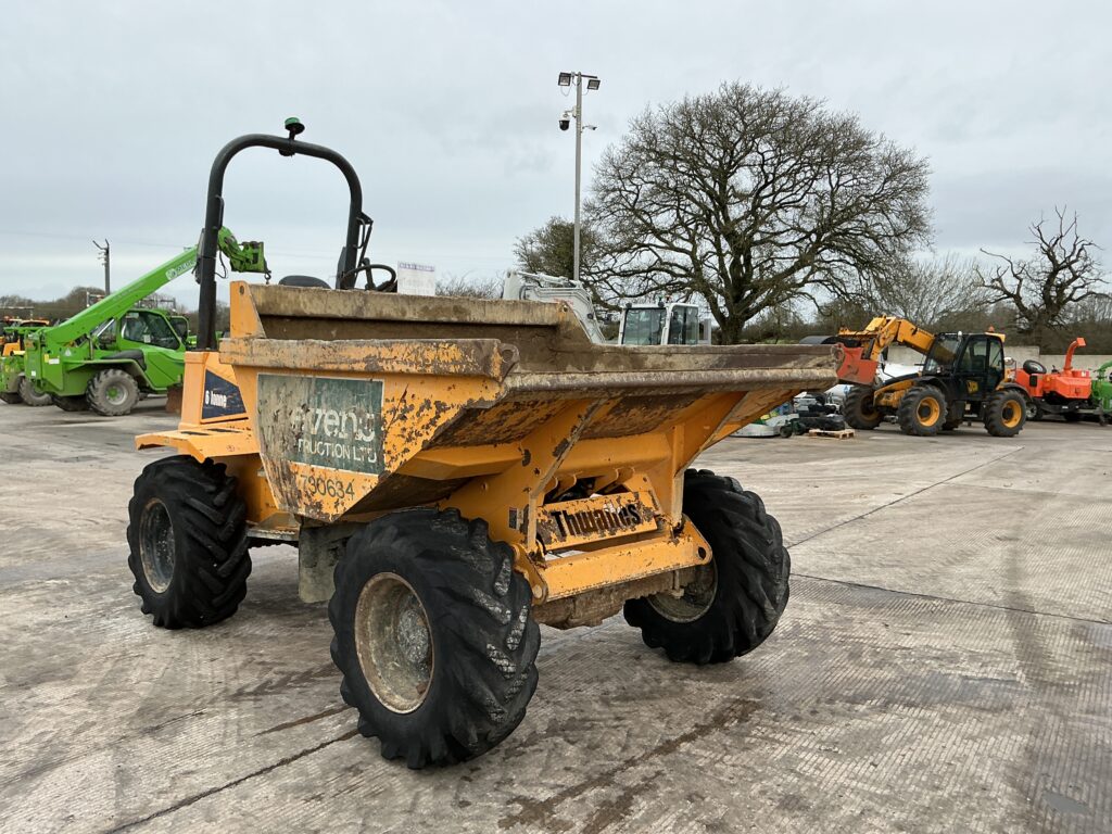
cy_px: 417
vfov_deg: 49.7
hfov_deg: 63.4
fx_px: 899
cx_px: 556
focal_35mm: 28
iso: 25
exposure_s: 1/509
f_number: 1.8
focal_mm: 3
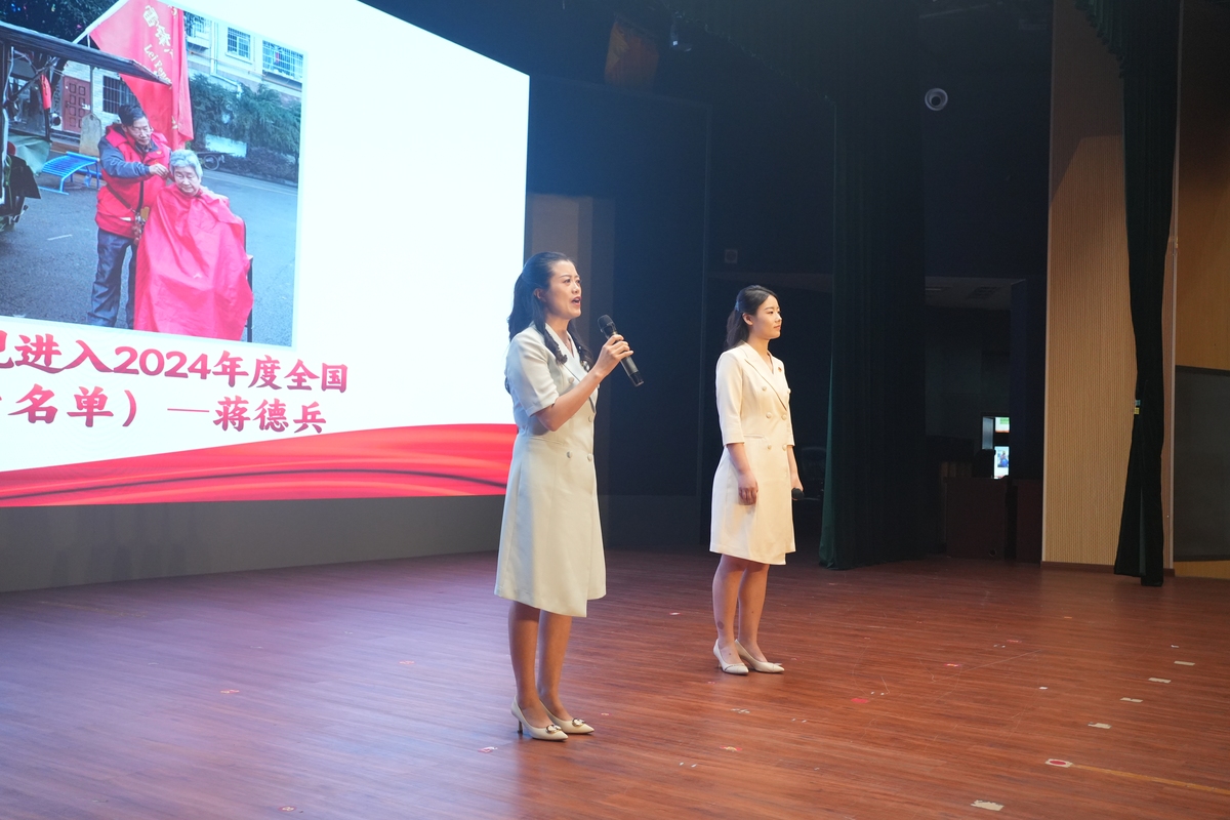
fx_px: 1196
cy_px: 410
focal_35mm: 35
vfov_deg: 37.9
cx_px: 615
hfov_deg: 54.4
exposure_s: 1/200
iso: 3200
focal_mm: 35
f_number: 5.6
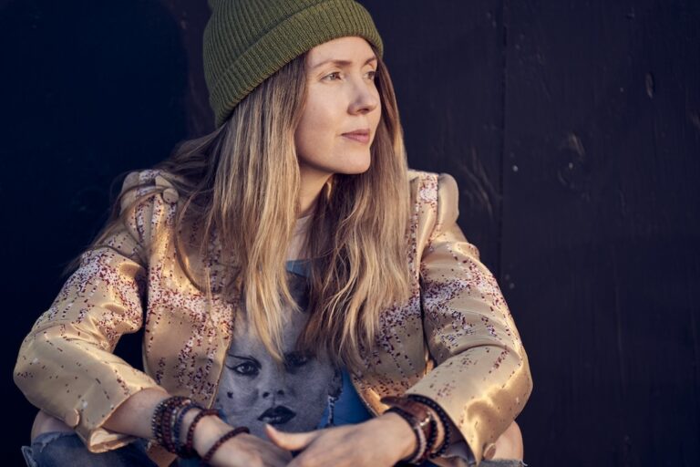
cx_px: 350
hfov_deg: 15.2
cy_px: 234
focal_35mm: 135
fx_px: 2625
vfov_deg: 10.2
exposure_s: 1/125
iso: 100
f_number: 2.8
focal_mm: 135
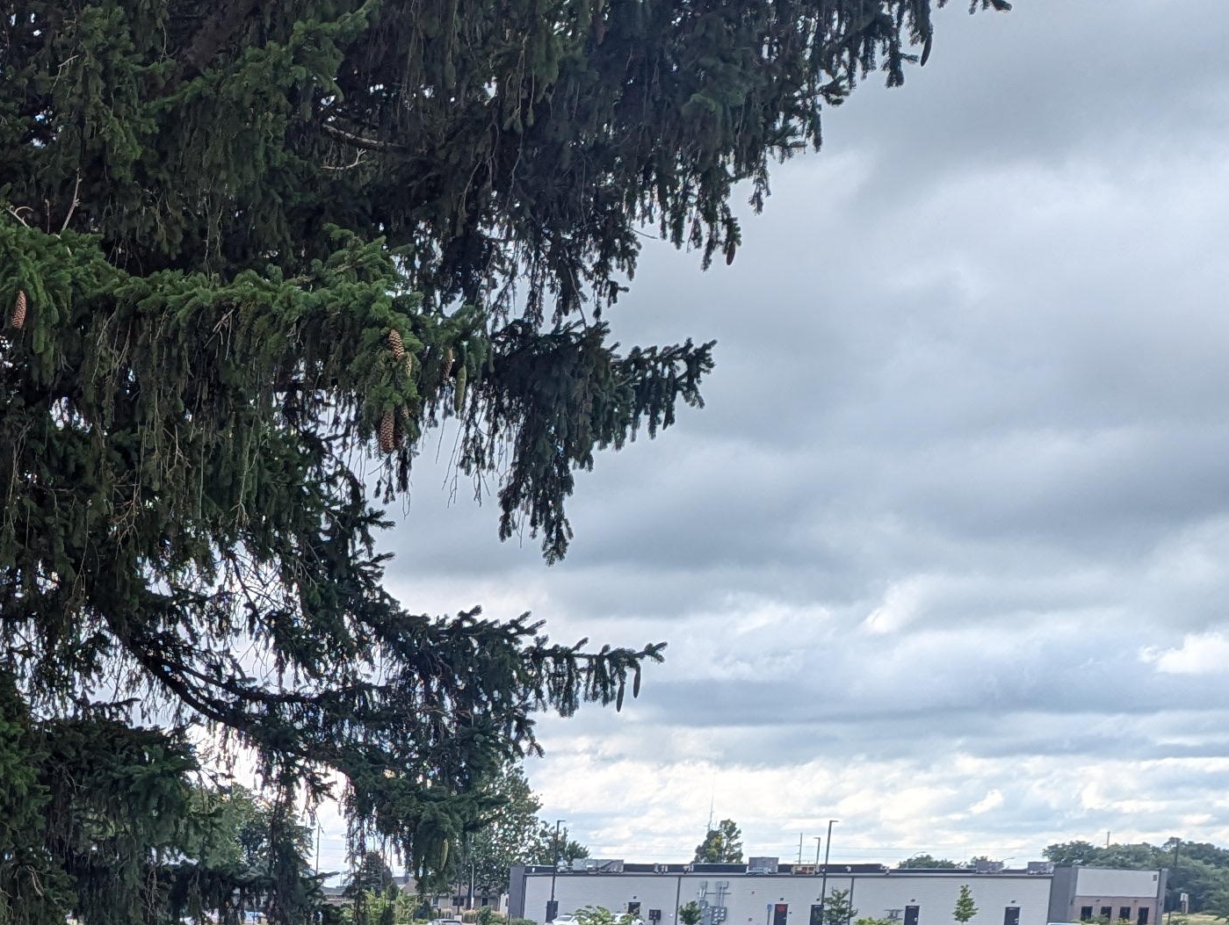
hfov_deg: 24.5
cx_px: -339
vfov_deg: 19.1
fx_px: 2488
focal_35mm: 70
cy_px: 1284
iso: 42
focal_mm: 6.81
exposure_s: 1/858
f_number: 1.85
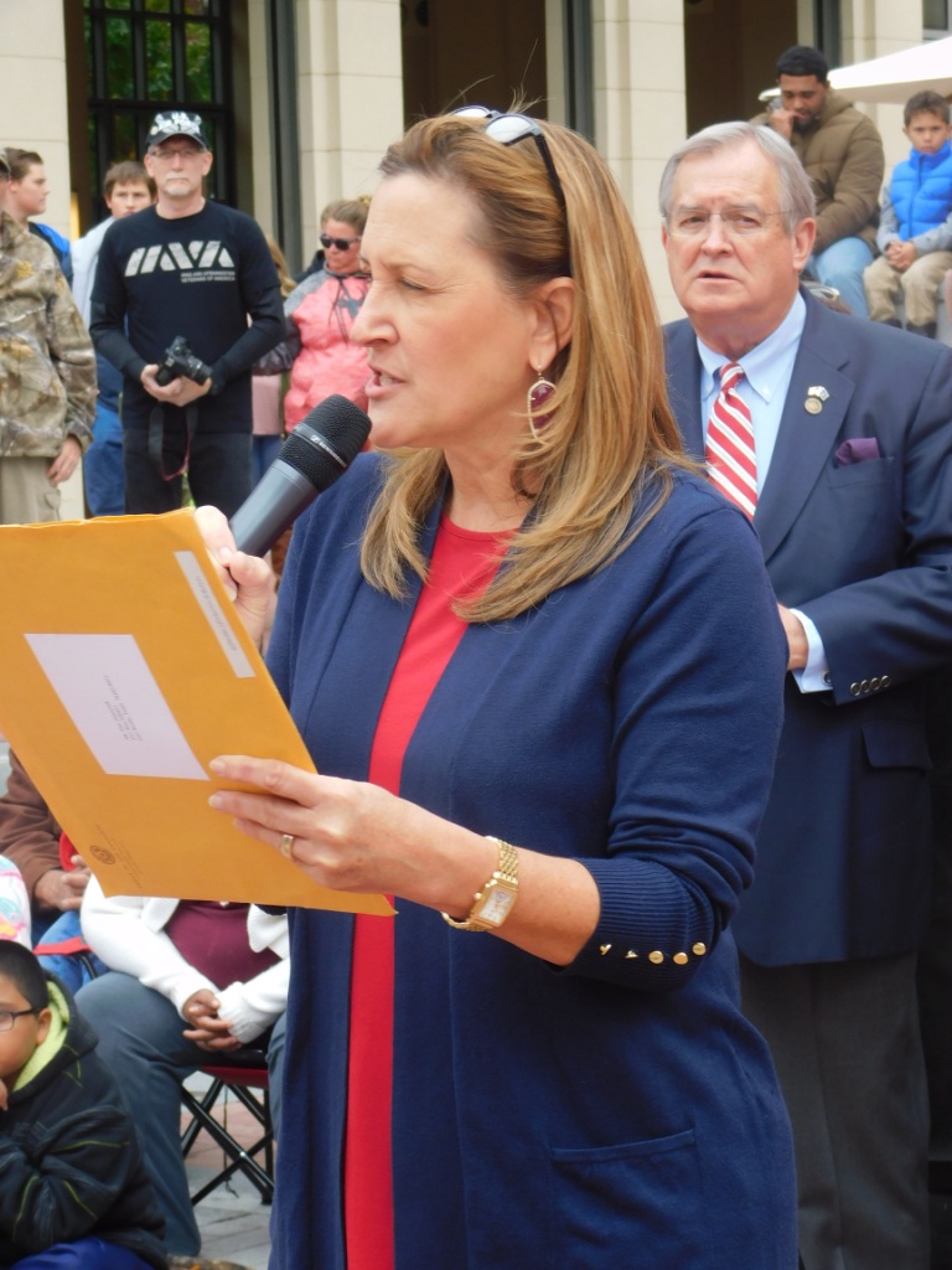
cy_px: 635
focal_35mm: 115
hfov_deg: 12.9
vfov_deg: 17.1
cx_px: 476
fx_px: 4217
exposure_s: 1/125
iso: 125
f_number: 4.8
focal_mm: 20.3
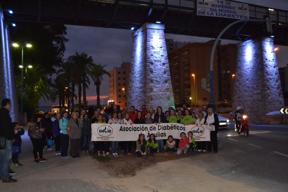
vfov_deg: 40.0
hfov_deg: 57.2
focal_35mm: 33
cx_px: 144
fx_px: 264
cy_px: 96
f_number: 3.5
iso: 3200
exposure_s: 1/60
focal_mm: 22
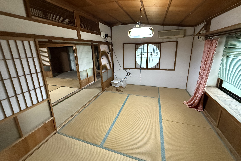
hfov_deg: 100.4
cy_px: 73
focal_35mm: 15
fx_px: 100
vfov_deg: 77.1
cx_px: 121
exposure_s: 1/60
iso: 640
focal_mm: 2.22
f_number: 2.2
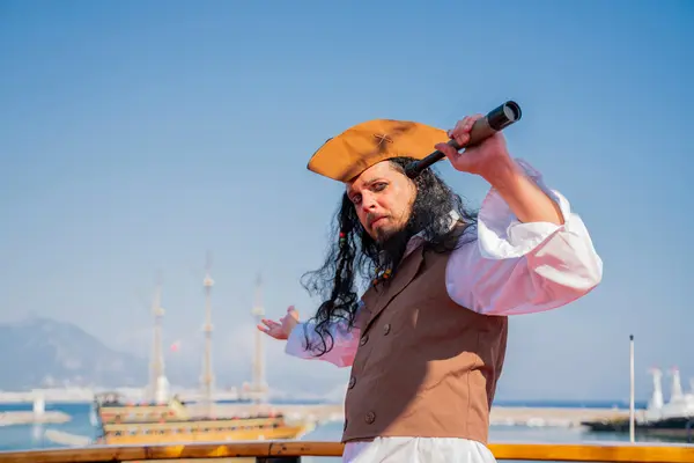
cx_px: 347
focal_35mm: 43
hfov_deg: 45.4
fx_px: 829
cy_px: 232
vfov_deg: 31.2
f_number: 2.8
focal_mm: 43
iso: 100
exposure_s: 1/640
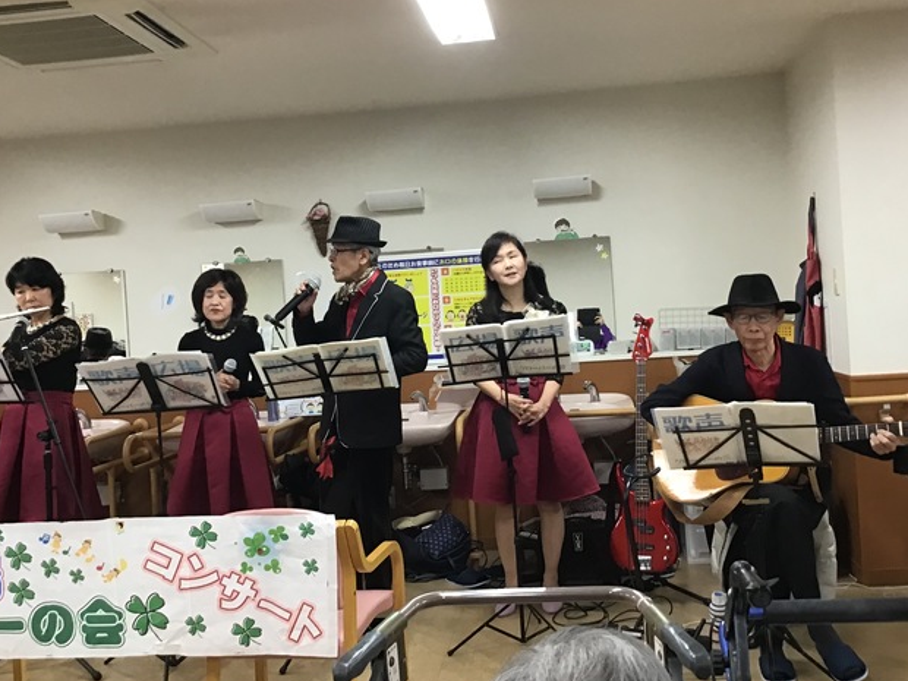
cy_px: 321
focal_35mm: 40
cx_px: 441
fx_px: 1049
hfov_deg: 46.8
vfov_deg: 35.9
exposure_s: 1/30
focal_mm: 3.3
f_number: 2.4
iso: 100
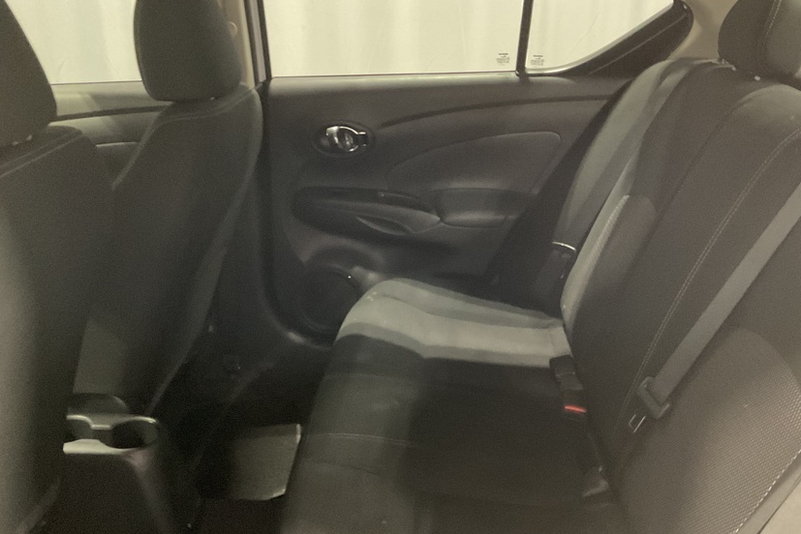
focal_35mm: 35
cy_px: 278
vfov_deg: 37.9
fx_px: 779
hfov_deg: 54.3
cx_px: 447
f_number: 1.8
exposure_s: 1/25
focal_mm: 3
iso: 400
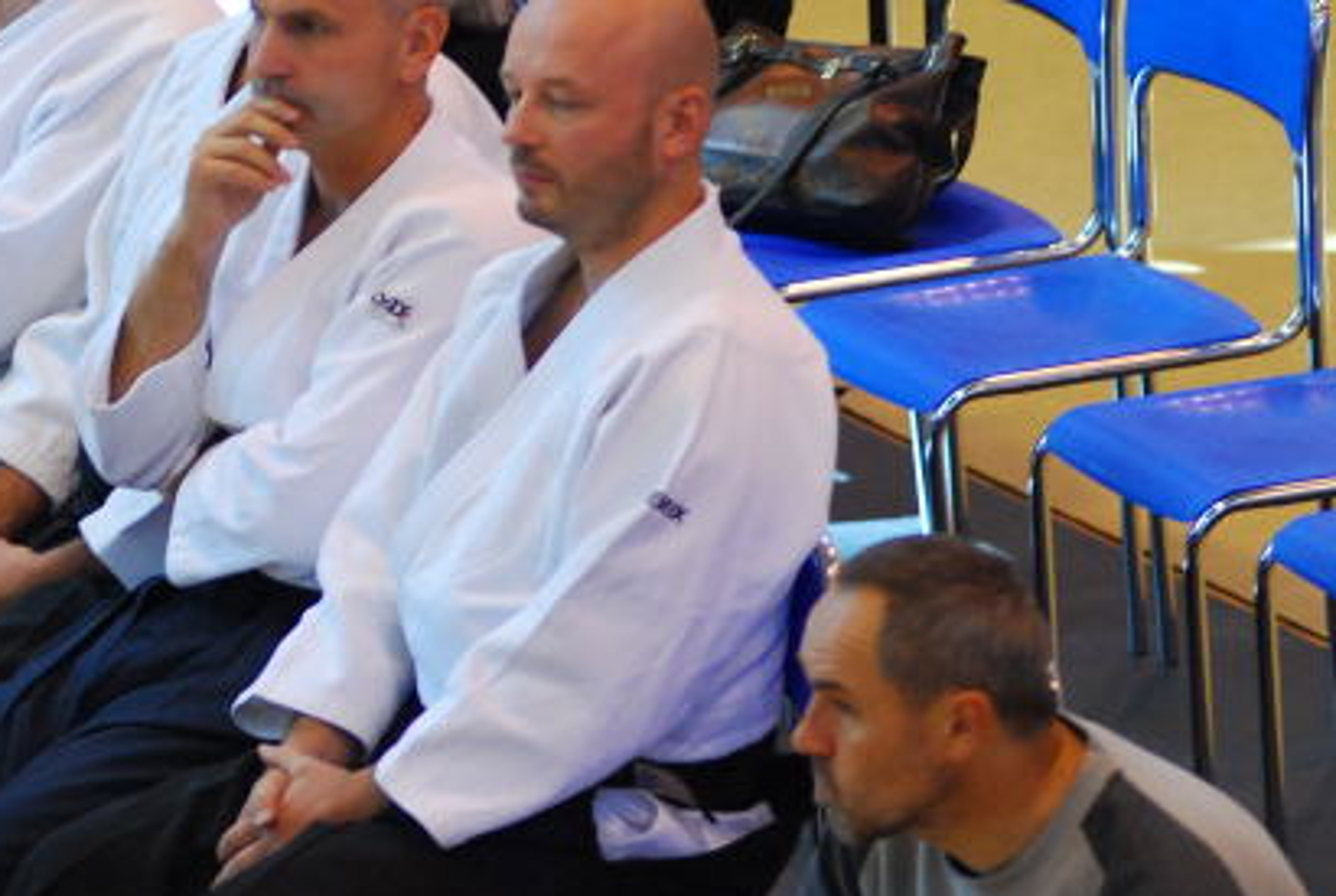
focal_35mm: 505
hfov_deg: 4.1
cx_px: -20
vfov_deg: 2.7
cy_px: 438
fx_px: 18784
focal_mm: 135
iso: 800
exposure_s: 1/200
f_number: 3.5
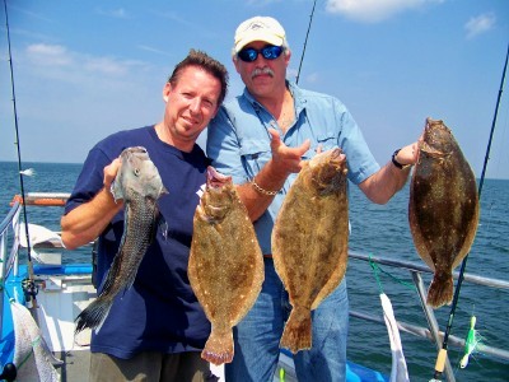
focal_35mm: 36
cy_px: 191
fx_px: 529
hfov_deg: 51.4
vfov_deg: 39.7
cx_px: 254
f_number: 2.8
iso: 64
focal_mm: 5.85
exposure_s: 1/640
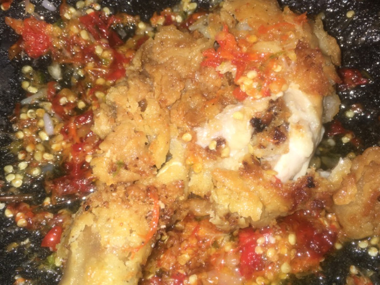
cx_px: 190
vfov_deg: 48.2
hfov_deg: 61.7
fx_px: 318
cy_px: 142
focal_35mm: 29
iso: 25
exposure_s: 1/61
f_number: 2.2
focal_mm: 4.15
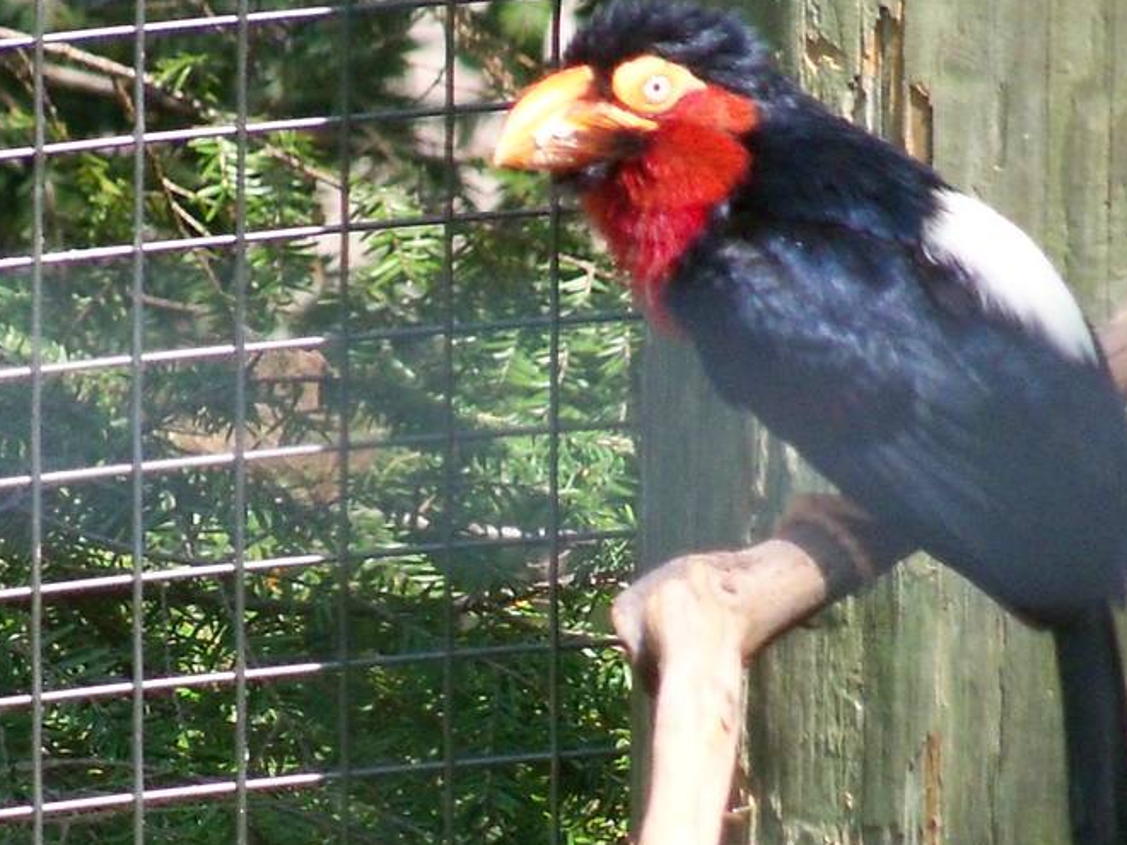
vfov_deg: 1.8
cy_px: 553
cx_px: 495
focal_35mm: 848
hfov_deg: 2.3
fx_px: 27609
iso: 400
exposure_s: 1/125
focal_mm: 62
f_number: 8.5
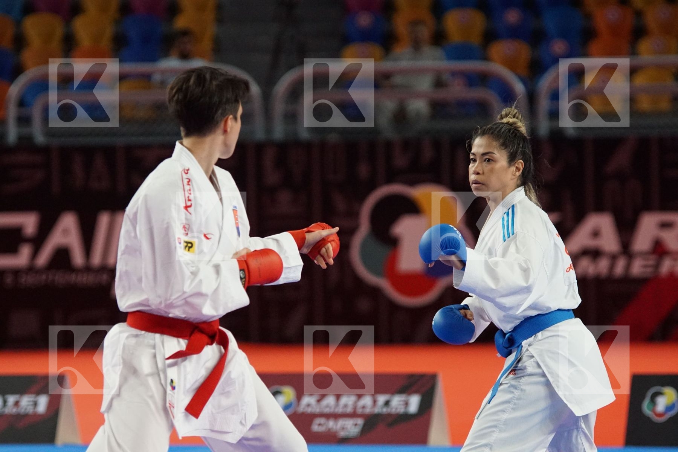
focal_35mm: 225
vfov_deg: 6.1
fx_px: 4237
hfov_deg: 9.1
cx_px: 339
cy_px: 226
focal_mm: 150
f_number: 2.8
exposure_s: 1/2000
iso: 3200
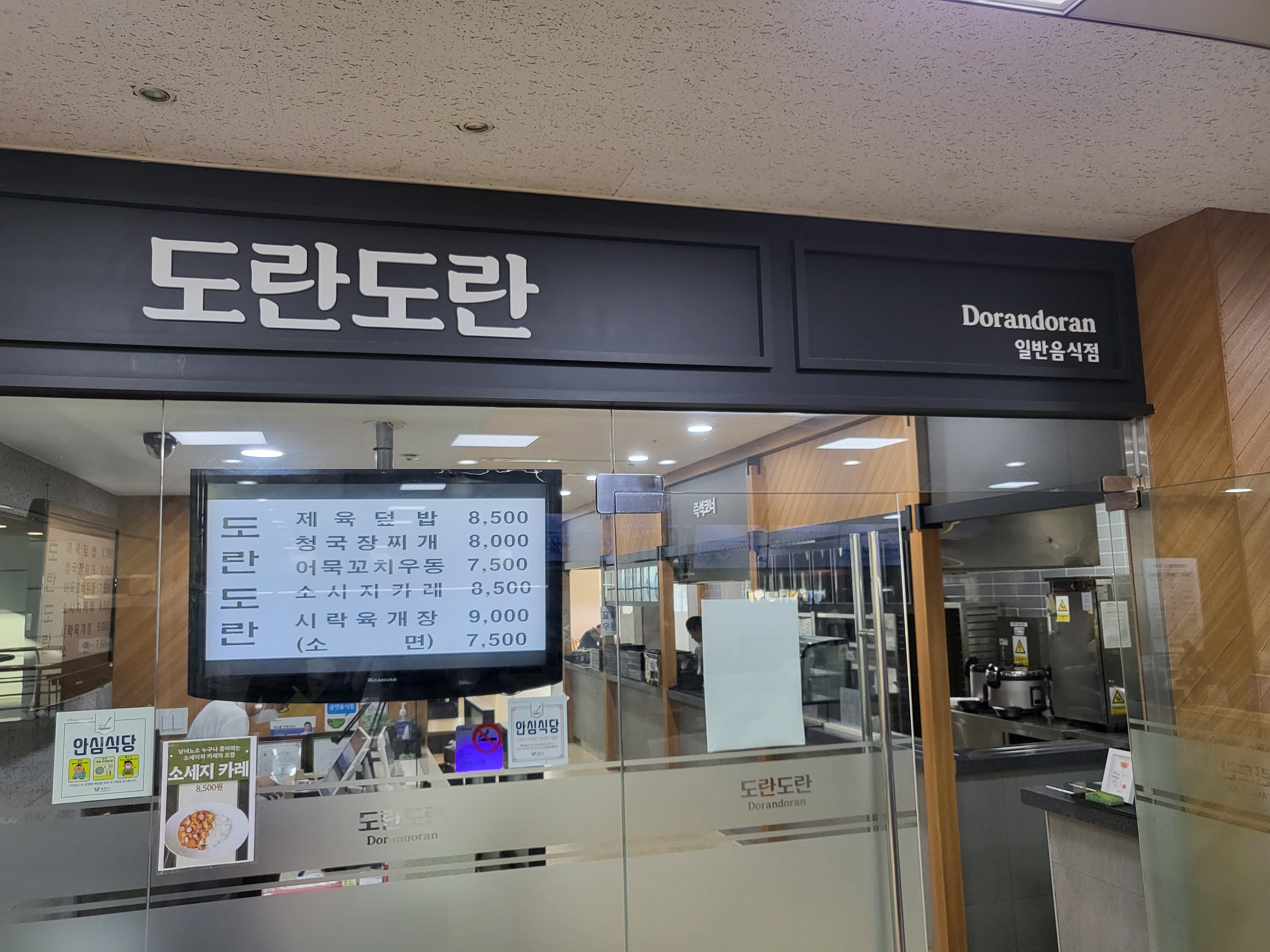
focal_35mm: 26
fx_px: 954
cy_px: 476
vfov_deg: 53.1
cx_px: 635
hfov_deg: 67.3
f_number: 1.8
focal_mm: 4.25
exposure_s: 1/120
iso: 160
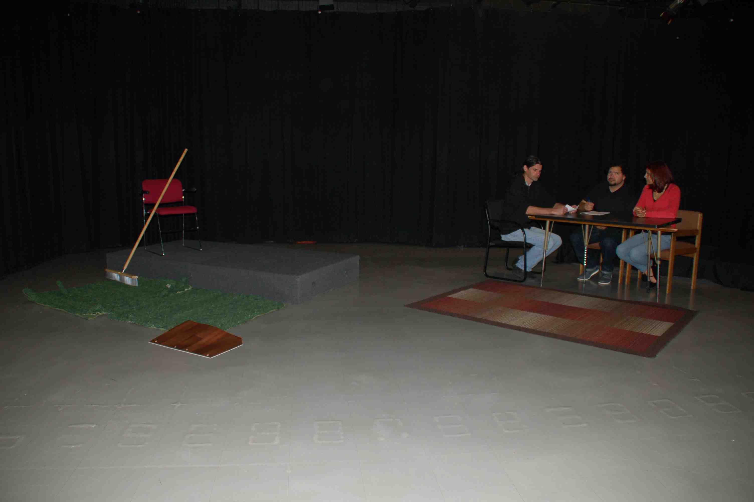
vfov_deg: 47.8
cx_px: 377
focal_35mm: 27
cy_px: 251
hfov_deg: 67.4
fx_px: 565
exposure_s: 1/60
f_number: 3.5
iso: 400
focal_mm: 18
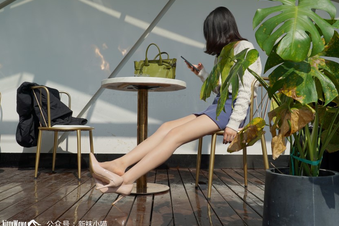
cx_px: 173
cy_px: 115
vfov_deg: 37.9
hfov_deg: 54.4
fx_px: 330
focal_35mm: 35
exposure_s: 1/125
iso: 100
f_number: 18
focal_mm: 34
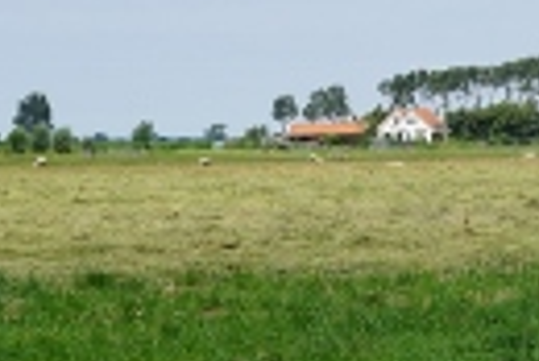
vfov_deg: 7.5
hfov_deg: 10.8
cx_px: 788
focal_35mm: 184
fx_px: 2758
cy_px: 81
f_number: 11
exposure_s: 1/160
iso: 100
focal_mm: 40
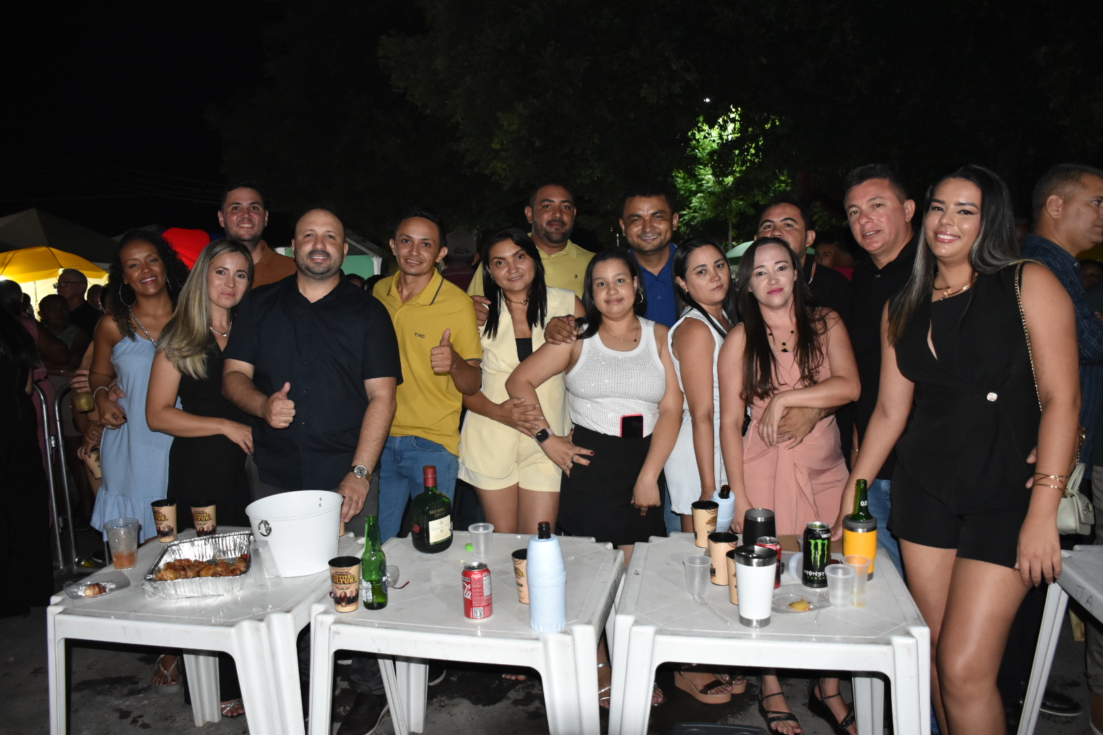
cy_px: 368
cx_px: 552
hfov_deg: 67.4
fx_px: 827
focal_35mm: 27
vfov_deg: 47.9
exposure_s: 1/100
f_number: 4
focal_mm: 18
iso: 1600
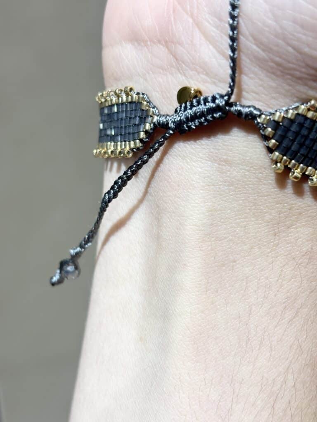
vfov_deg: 36.8
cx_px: 158
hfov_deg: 28.0
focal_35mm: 52
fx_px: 635
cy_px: 211
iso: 40
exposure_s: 1/100
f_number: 1.6
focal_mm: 5.96
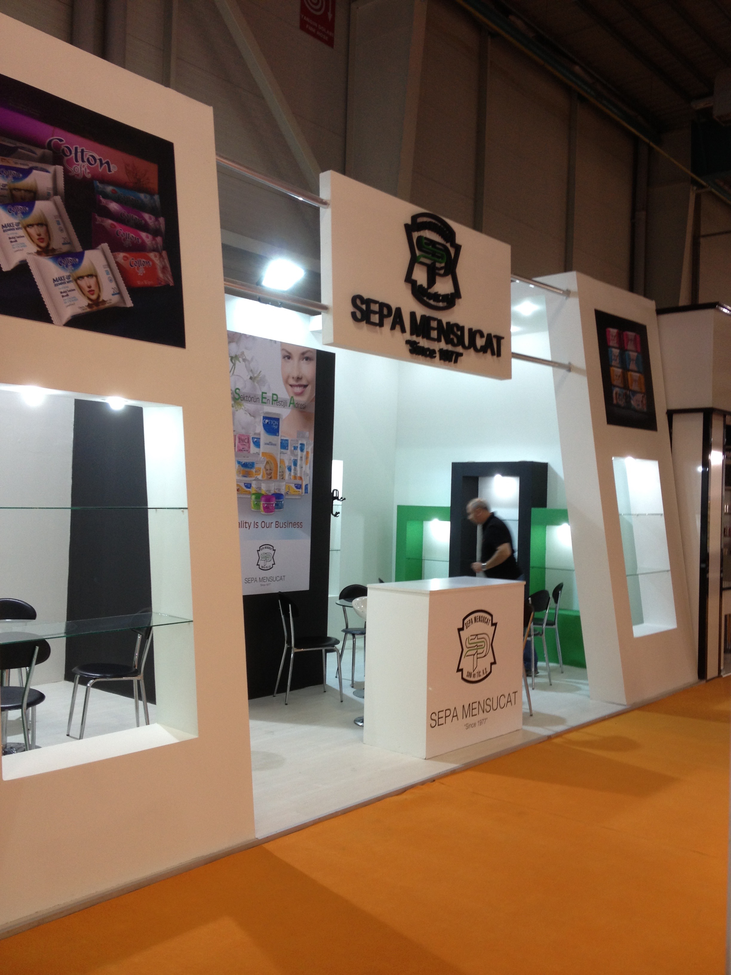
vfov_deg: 52.6
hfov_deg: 40.7
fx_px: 985
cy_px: 488
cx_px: 366
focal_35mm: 35
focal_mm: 4.28
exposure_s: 1/24
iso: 64
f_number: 2.4
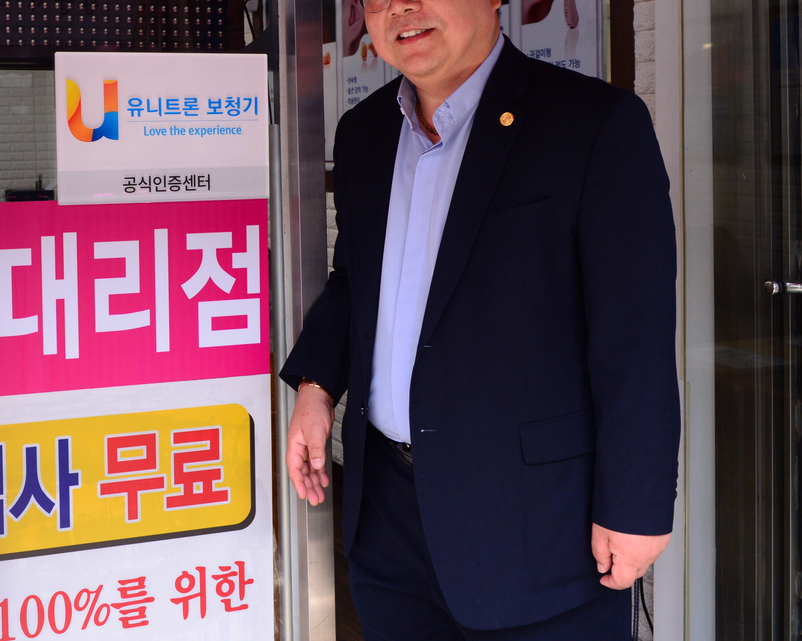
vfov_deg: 32.2
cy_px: 175
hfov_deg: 38.9
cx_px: 169
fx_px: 1092
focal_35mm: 46
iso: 1600
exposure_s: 1/320
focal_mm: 28
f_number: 9
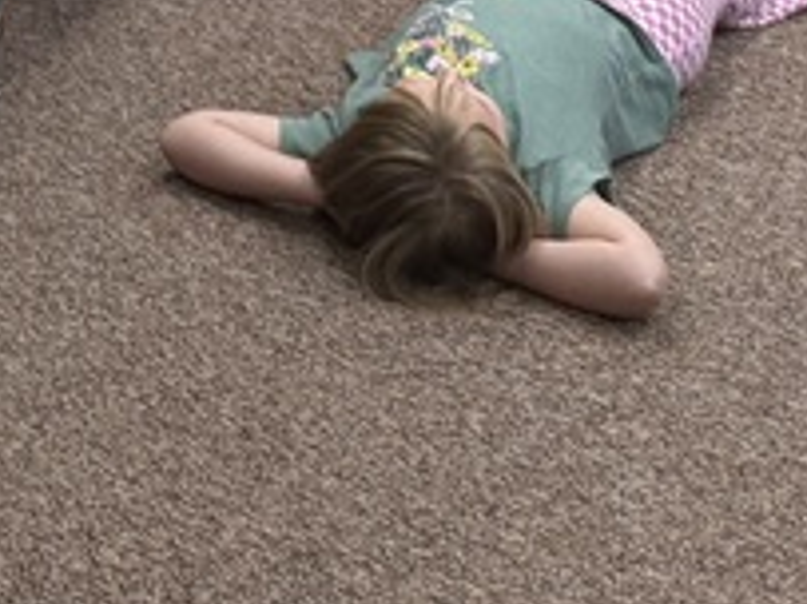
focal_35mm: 121
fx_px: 2819
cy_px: -676
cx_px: -871
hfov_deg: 13.6
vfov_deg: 10.9
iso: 200
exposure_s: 1/139
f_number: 1.78
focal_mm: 6.76
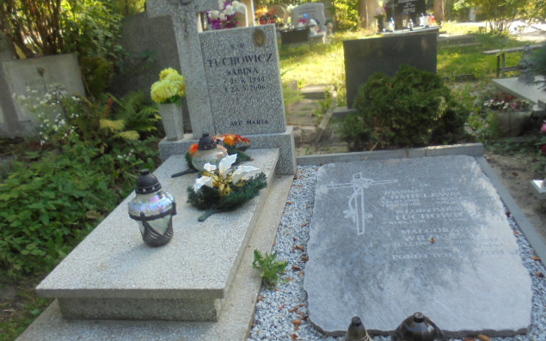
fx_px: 461
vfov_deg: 40.6
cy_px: 174
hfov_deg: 61.2
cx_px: 273
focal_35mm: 31
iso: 100
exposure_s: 1/125
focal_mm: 5.3
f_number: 3.7
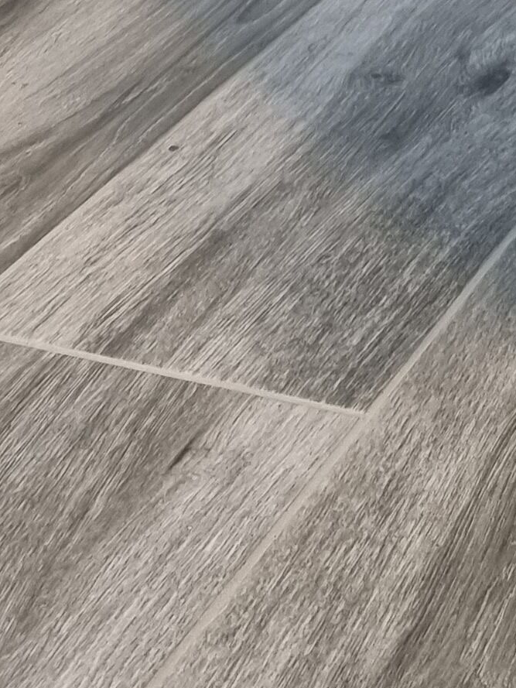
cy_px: -638
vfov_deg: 15.2
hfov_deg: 12.8
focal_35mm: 108
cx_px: 850
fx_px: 2146
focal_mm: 6.7
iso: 160
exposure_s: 1/100
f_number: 1.8
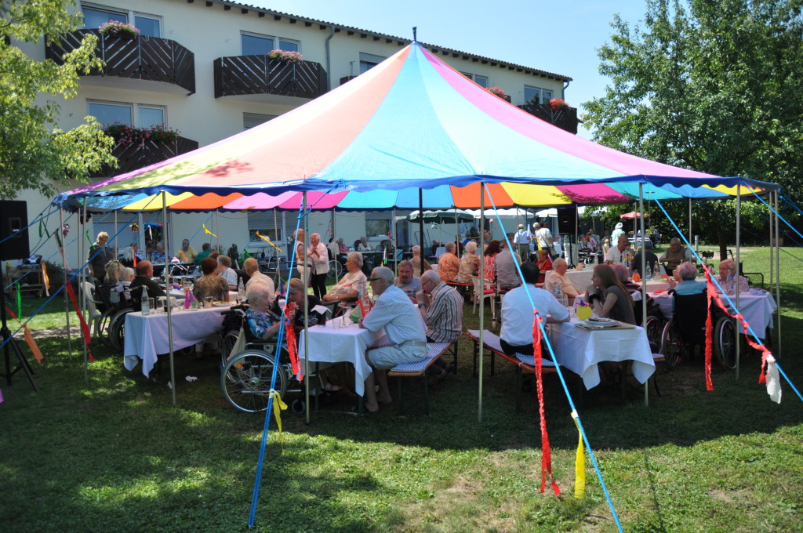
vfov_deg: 47.8
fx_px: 601
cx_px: 402
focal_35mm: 27
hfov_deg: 67.4
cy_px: 266
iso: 500
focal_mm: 18
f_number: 3.5
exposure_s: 1/3200
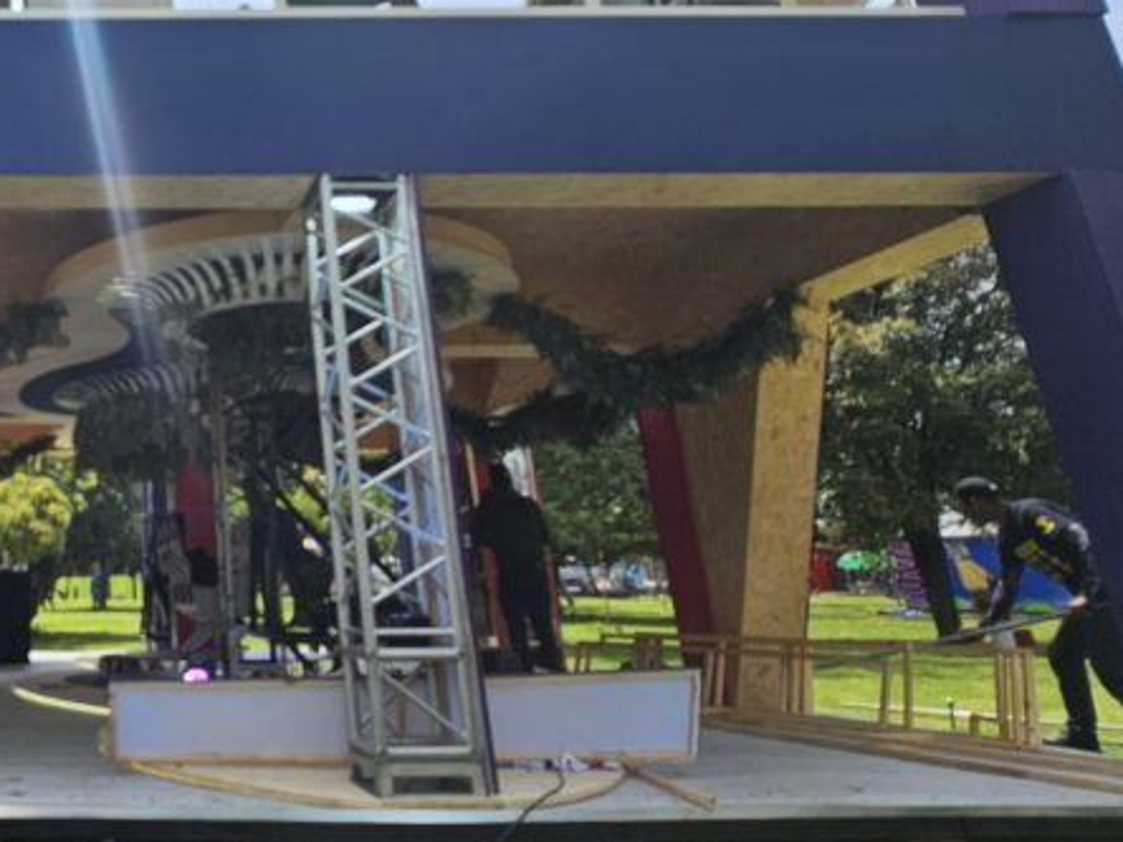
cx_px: 51
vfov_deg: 45.5
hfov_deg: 50.8
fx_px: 973
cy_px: 230
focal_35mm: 30
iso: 50
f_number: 2.2
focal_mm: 2.2
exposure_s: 1/1686
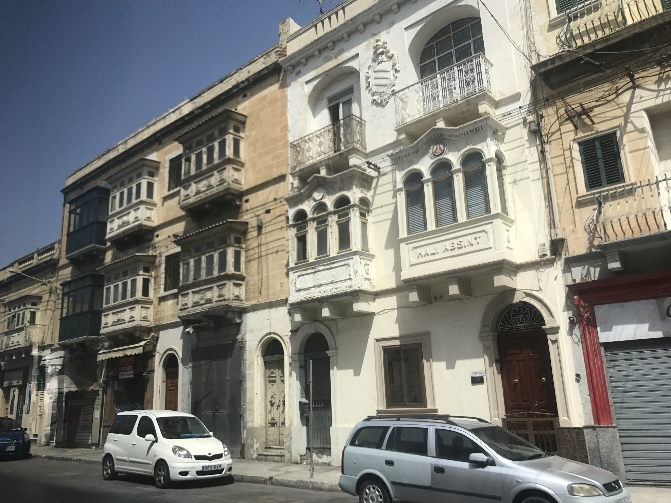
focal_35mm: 28
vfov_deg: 49.7
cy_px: 252
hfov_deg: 63.4
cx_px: 336
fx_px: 543
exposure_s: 1/233
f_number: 1.8
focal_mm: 3.99
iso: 20
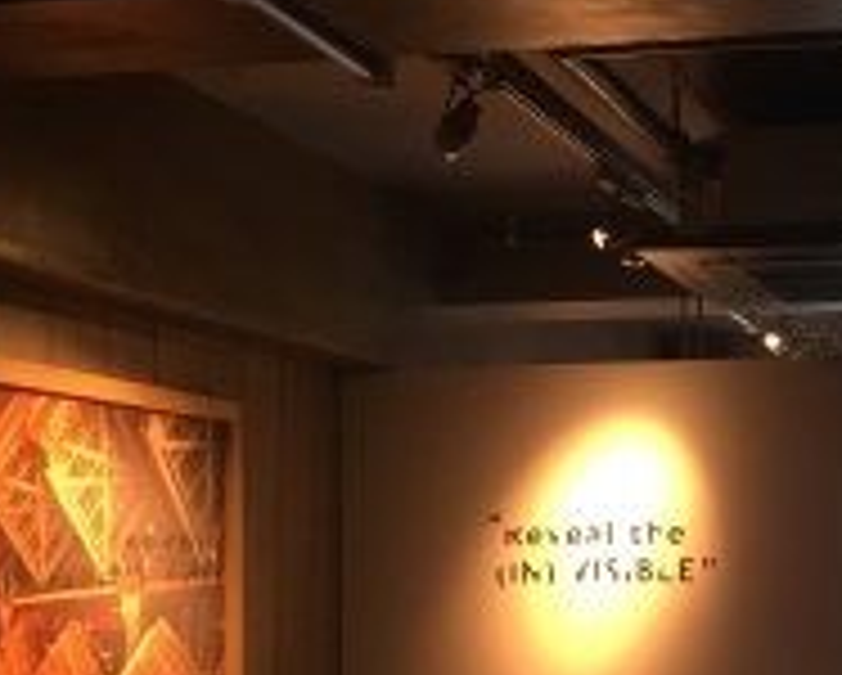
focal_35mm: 68
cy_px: 542
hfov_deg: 26.6
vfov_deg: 22.2
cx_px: 806
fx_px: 1696
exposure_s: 1/30
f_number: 2.2
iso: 64
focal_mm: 4.15
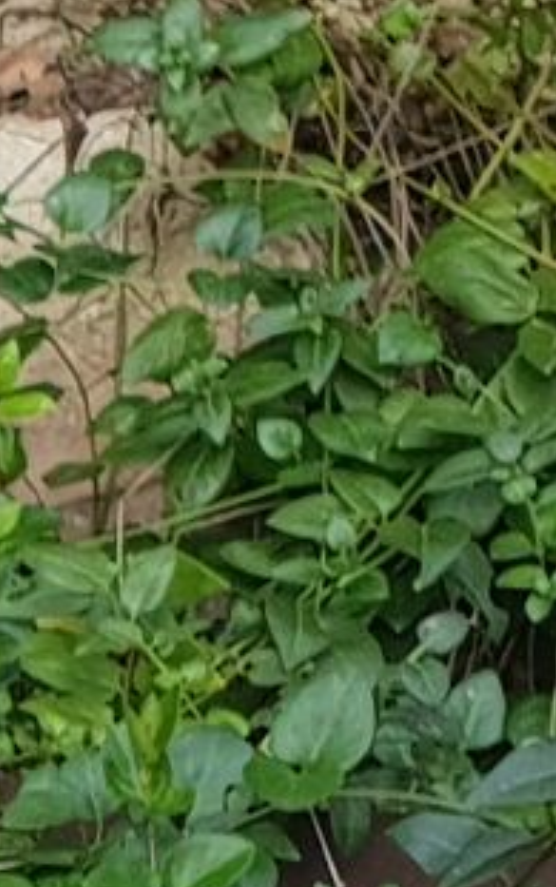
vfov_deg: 7.9
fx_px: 6168
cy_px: 1614
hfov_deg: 4.3
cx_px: -2404
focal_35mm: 255
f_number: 2.4
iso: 50
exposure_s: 1/142
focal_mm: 4.3
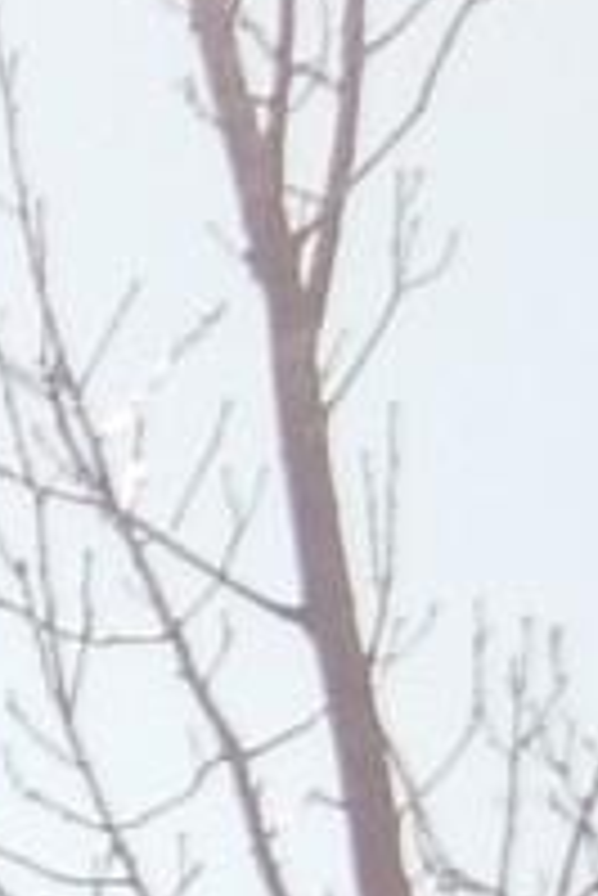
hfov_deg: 3.1
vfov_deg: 5.2
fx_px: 9327
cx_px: -3736
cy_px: 2526
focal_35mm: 375
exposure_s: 1/400
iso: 125
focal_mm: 6.1
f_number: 6.7
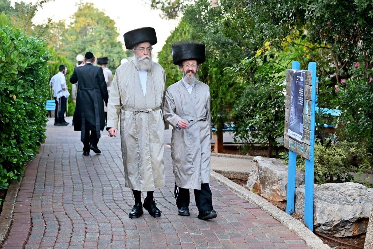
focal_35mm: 62
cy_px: 124
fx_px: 642
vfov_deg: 21.9
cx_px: 186
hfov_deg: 32.4
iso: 500
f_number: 4
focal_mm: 62
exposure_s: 1/250
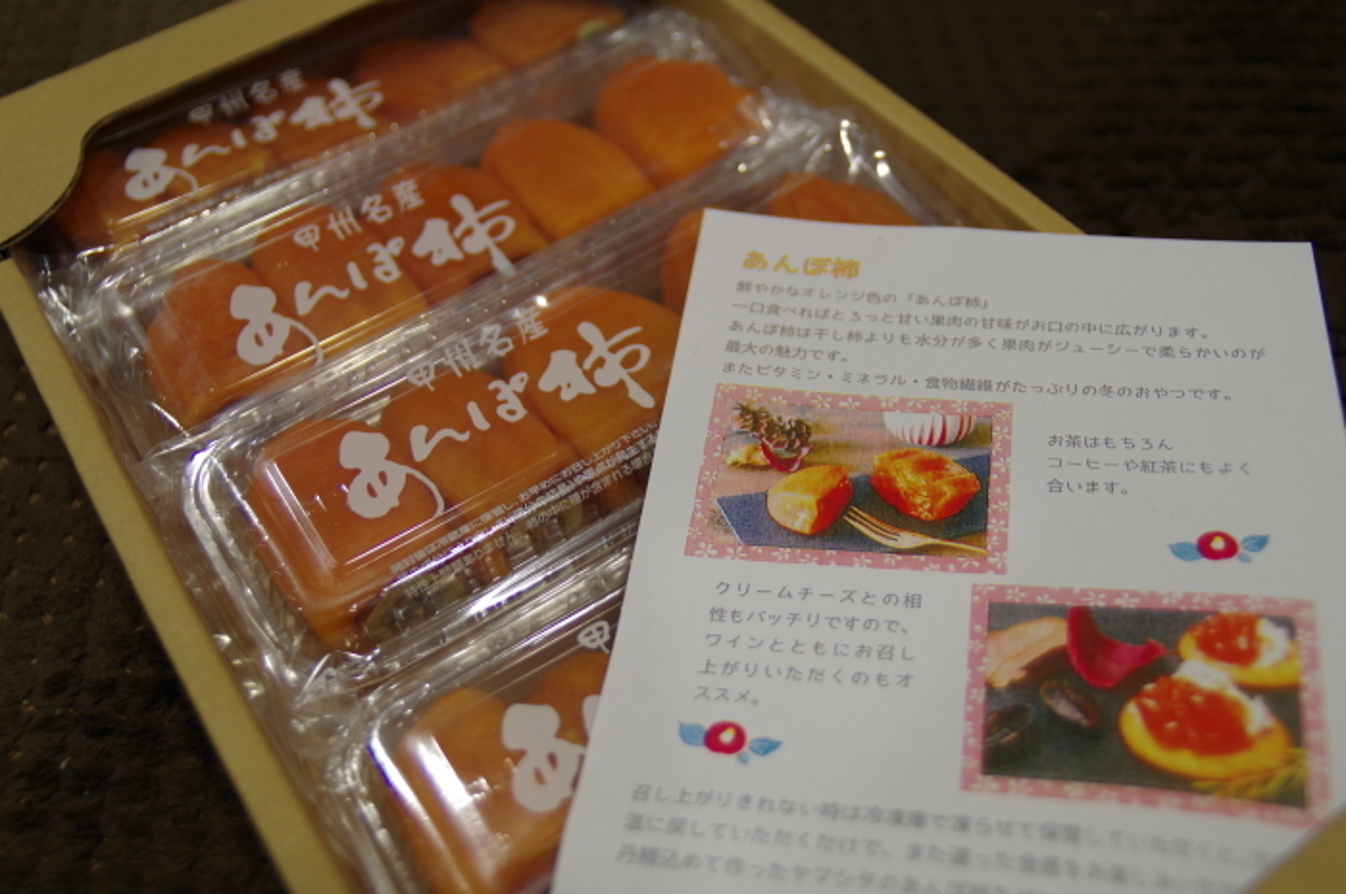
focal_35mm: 39
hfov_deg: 49.6
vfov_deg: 34.1
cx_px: 673
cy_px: 447
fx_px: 1456
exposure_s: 1/15
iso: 100
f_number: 2.8
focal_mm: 26
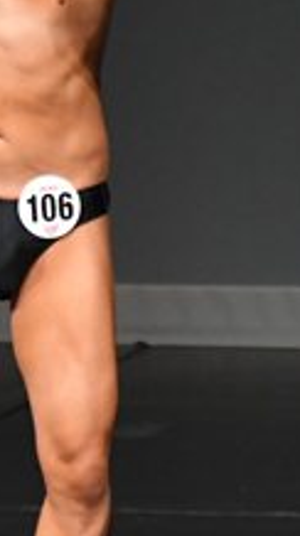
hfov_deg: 0.9
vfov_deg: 1.7
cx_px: -11
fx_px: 18257
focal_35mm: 1286
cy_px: 229
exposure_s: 1/400
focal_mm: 230
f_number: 5.6
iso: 4000
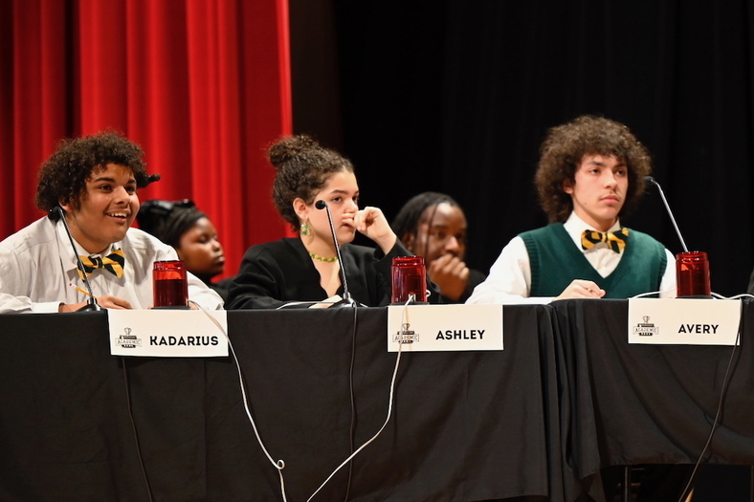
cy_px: 266
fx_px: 3811
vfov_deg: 7.5
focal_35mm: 182
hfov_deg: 11.3
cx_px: 479
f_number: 2.8
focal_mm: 140
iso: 1600
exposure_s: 1/250
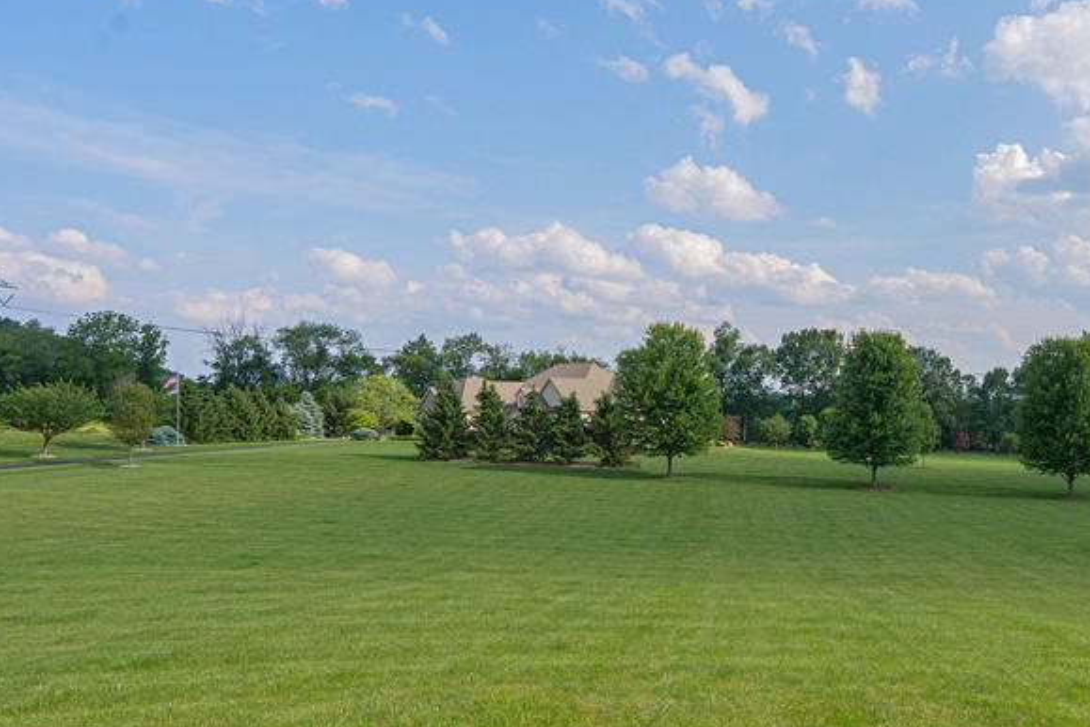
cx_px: 804
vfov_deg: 43.6
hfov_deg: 59.0
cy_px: 359
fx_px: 908
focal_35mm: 30
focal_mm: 16
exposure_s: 1/4000
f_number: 9
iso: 320
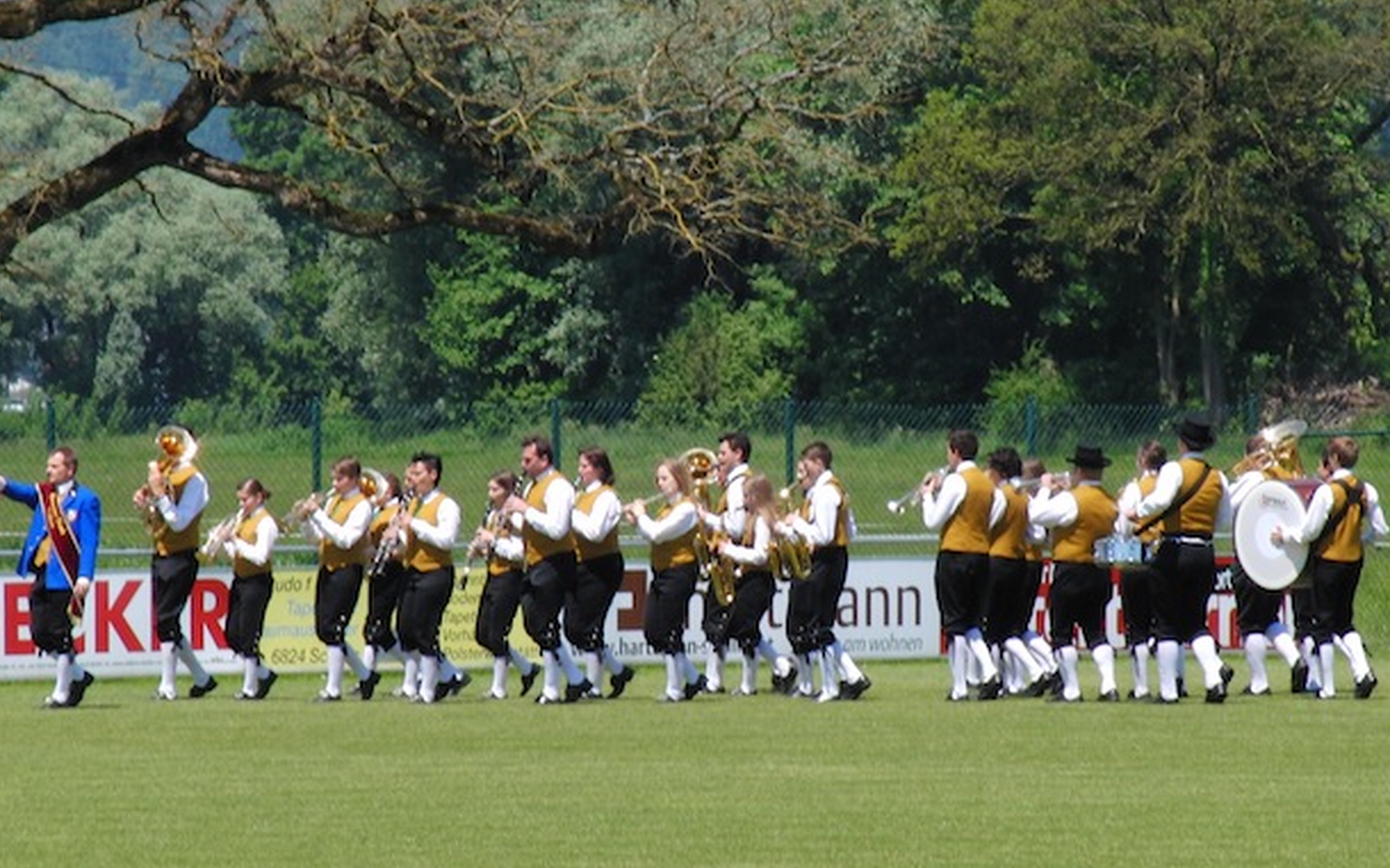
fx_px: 14317
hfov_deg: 5.6
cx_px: 704
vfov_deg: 3.5
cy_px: 421
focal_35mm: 378
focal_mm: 55.1
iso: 100
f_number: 6.6
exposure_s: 1/320
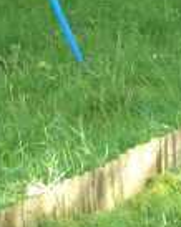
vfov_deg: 11.9
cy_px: -18
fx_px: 1075
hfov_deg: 9.5
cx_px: -35
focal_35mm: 160
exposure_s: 1/100
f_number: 2.6
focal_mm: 5.8
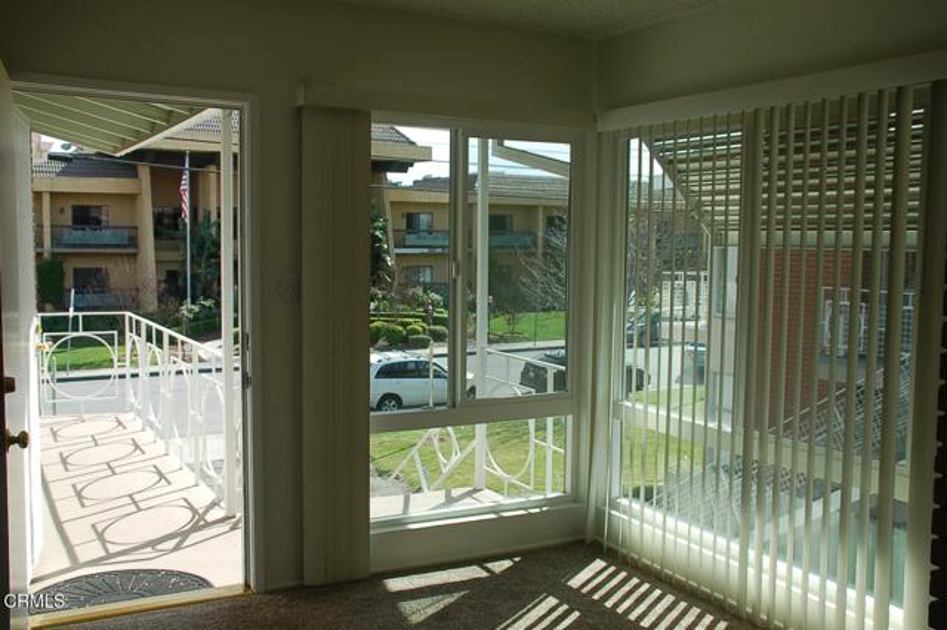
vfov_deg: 35.5
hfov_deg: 51.3
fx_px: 986
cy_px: 315
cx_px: 474
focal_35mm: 38
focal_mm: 25
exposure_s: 1/250
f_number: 8
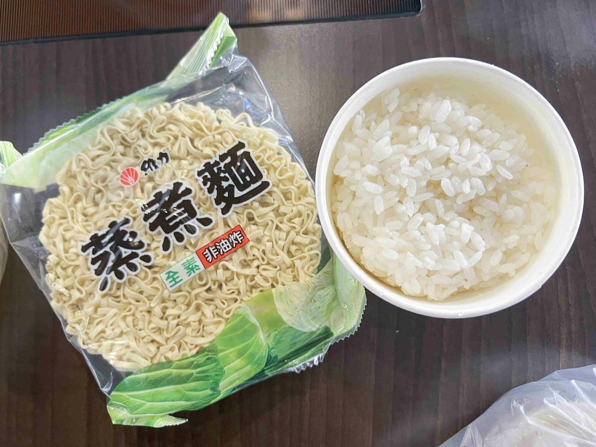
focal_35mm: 26
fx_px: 448
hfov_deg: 67.3
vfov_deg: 53.1
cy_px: 224
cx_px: 298
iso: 160
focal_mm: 5.7
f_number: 1.5
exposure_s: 1/60
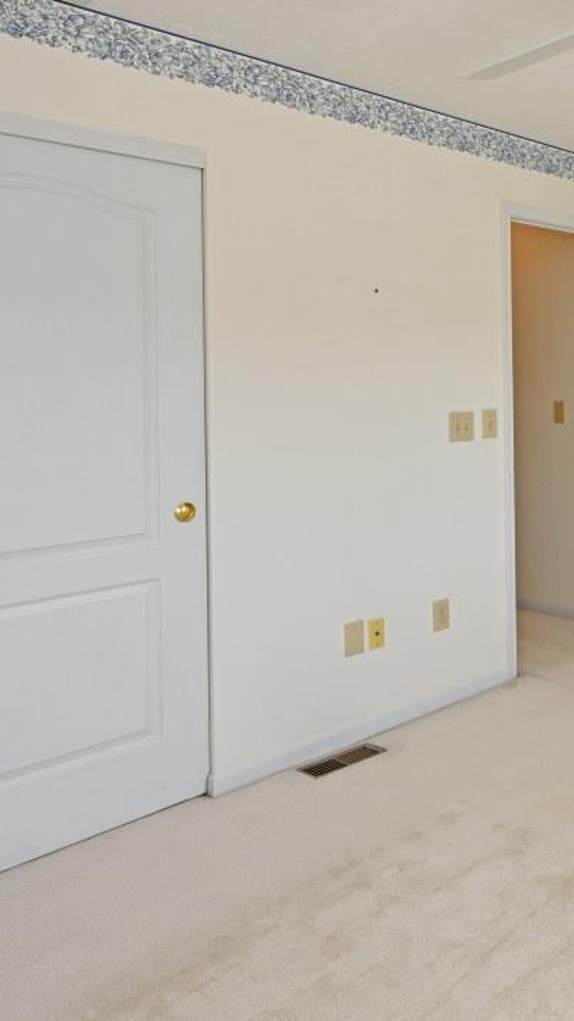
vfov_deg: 61.6
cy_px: 370
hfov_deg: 31.7
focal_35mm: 31
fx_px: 839
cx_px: 685
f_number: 5.6
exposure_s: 1/125
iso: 125
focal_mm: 14
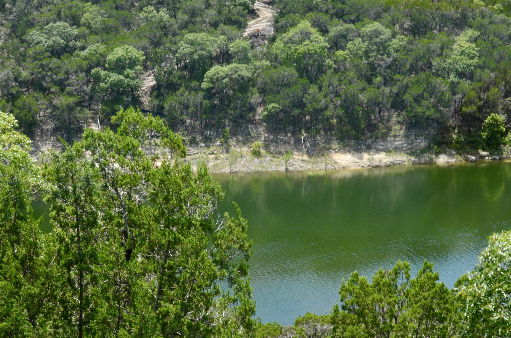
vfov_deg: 13.0
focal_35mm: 105
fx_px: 1487
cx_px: 256
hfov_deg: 19.5
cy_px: 169
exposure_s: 1/30
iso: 200
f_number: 22
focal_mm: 70
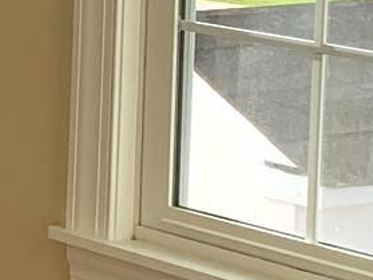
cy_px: -115
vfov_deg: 7.7
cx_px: -773
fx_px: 2057
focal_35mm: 191
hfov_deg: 8.5
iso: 25
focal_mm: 4.25
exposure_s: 1/267
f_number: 1.8
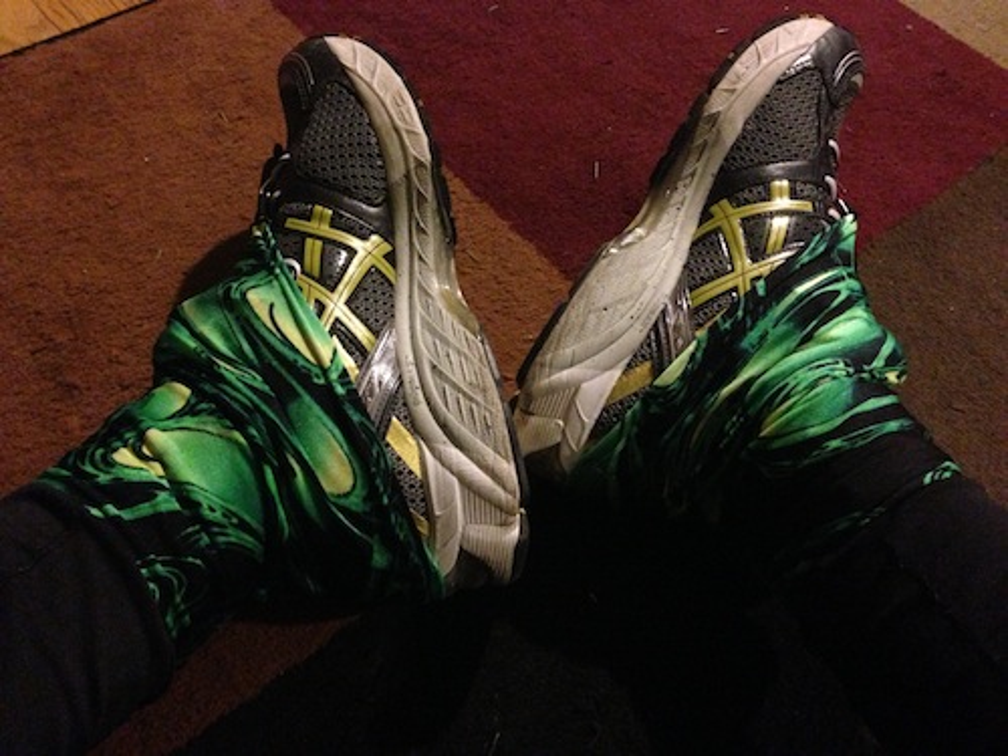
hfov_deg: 55.4
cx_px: 504
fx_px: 961
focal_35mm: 33
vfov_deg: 42.9
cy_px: 378
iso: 800
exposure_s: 1/15
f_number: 2.4
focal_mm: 4.13
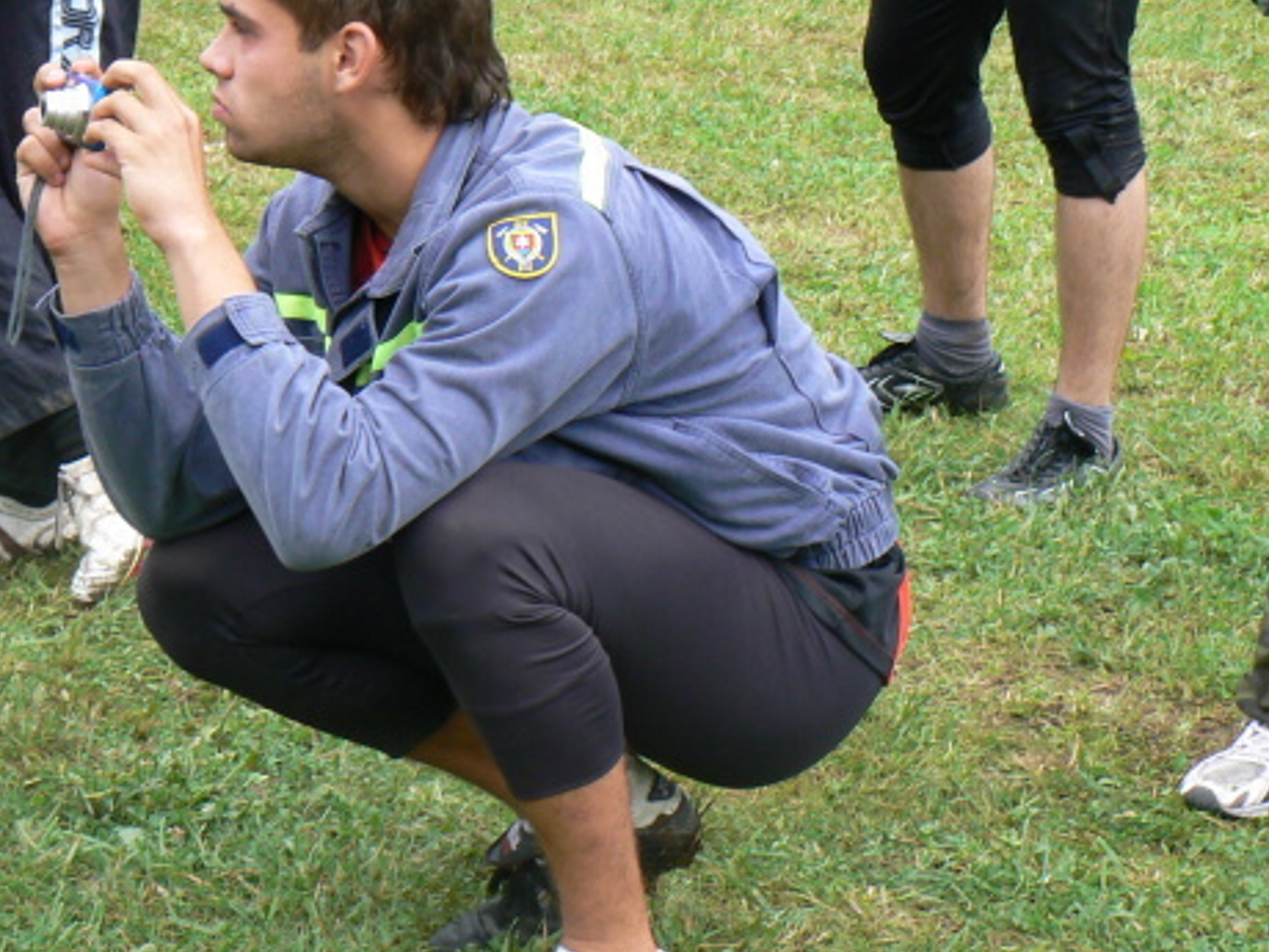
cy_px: 479
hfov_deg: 14.9
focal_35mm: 132
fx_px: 4839
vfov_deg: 11.2
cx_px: 513
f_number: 5
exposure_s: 1/125
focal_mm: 13.7
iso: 80
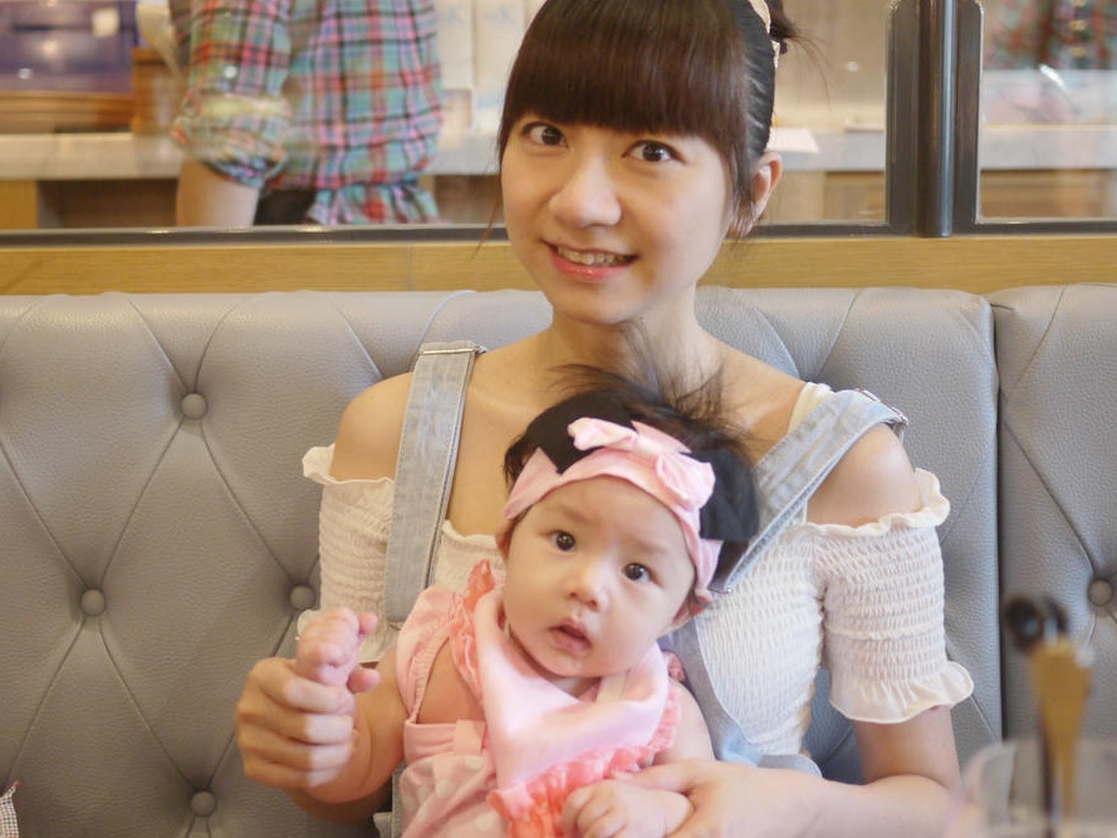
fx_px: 1743
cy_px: 376
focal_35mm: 54
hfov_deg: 35.5
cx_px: 486
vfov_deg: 27.0
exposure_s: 1/60
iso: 400
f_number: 1.7
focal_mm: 20
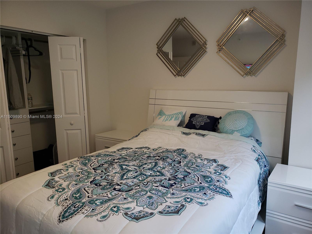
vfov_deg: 53.1
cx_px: 156
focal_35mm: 26
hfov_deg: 67.3
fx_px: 234
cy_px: 117
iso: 125
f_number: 2.4
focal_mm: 4.3
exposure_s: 1/60
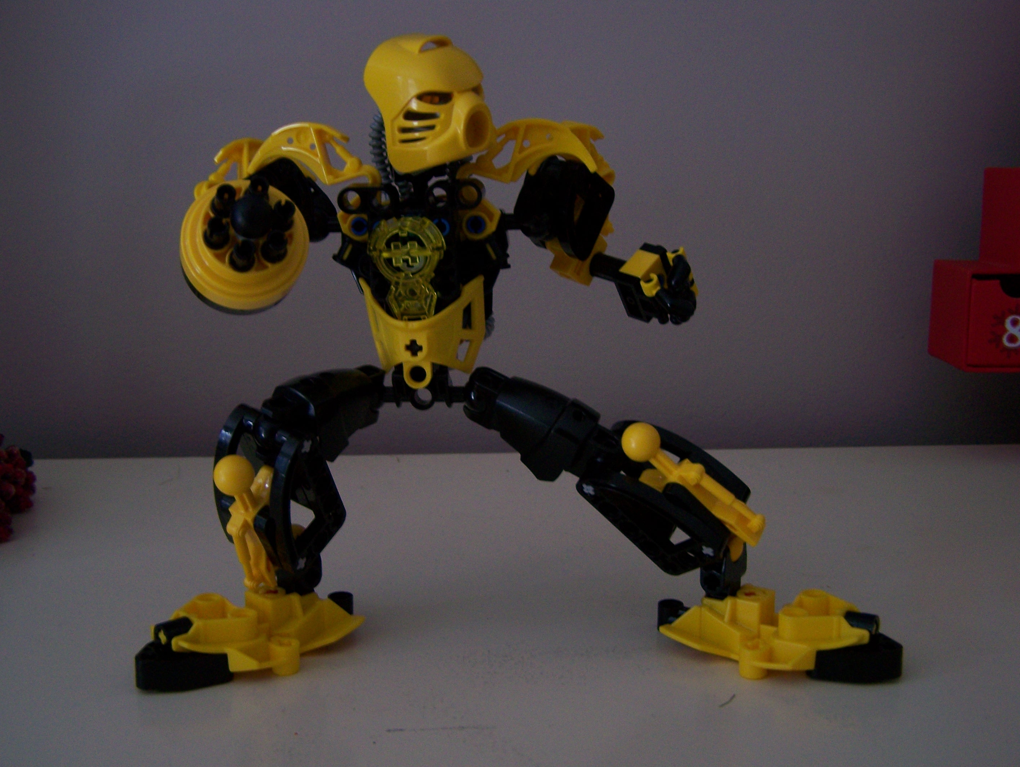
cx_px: 510
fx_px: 1120
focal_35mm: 38
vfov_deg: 37.8
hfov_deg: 48.9
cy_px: 384
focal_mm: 6.3
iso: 160
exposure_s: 1/8
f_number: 2.8
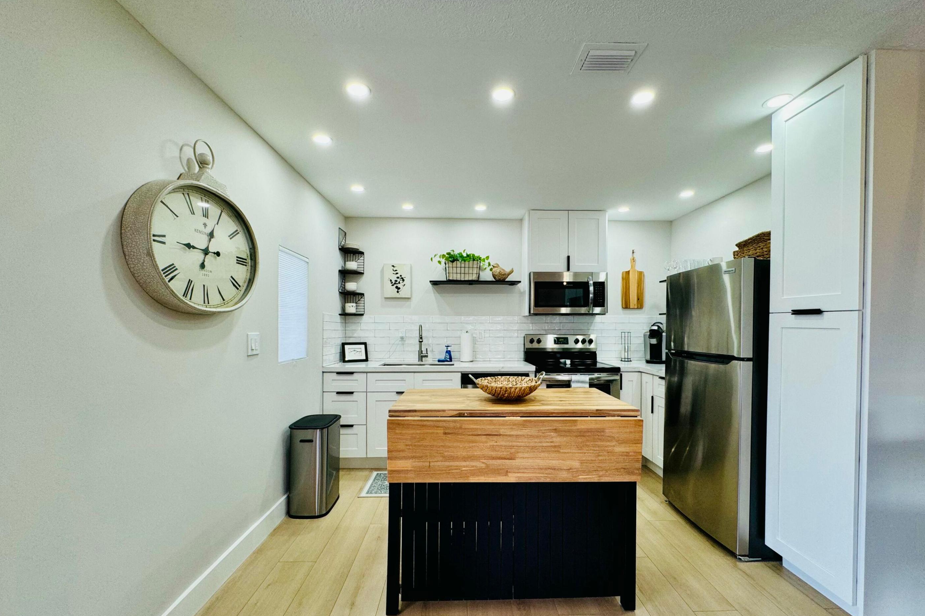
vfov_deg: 77.2
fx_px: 385
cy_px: 329
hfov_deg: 100.4
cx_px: 470
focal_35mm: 15
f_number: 2.2
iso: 125
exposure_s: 1/120
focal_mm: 2.22
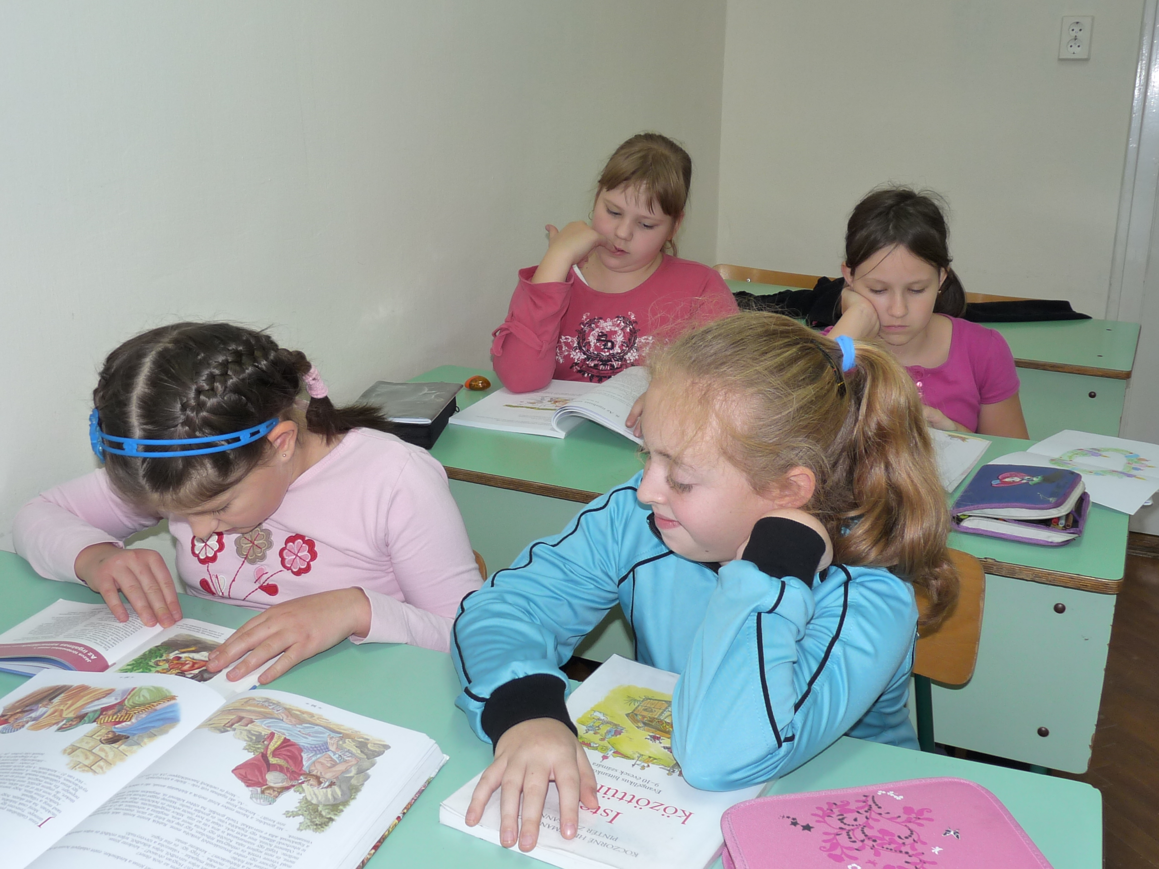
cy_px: 434
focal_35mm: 34
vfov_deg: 41.8
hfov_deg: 54.0
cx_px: 580
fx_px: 1138
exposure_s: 1/30
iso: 160
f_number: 2.8
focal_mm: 4.8
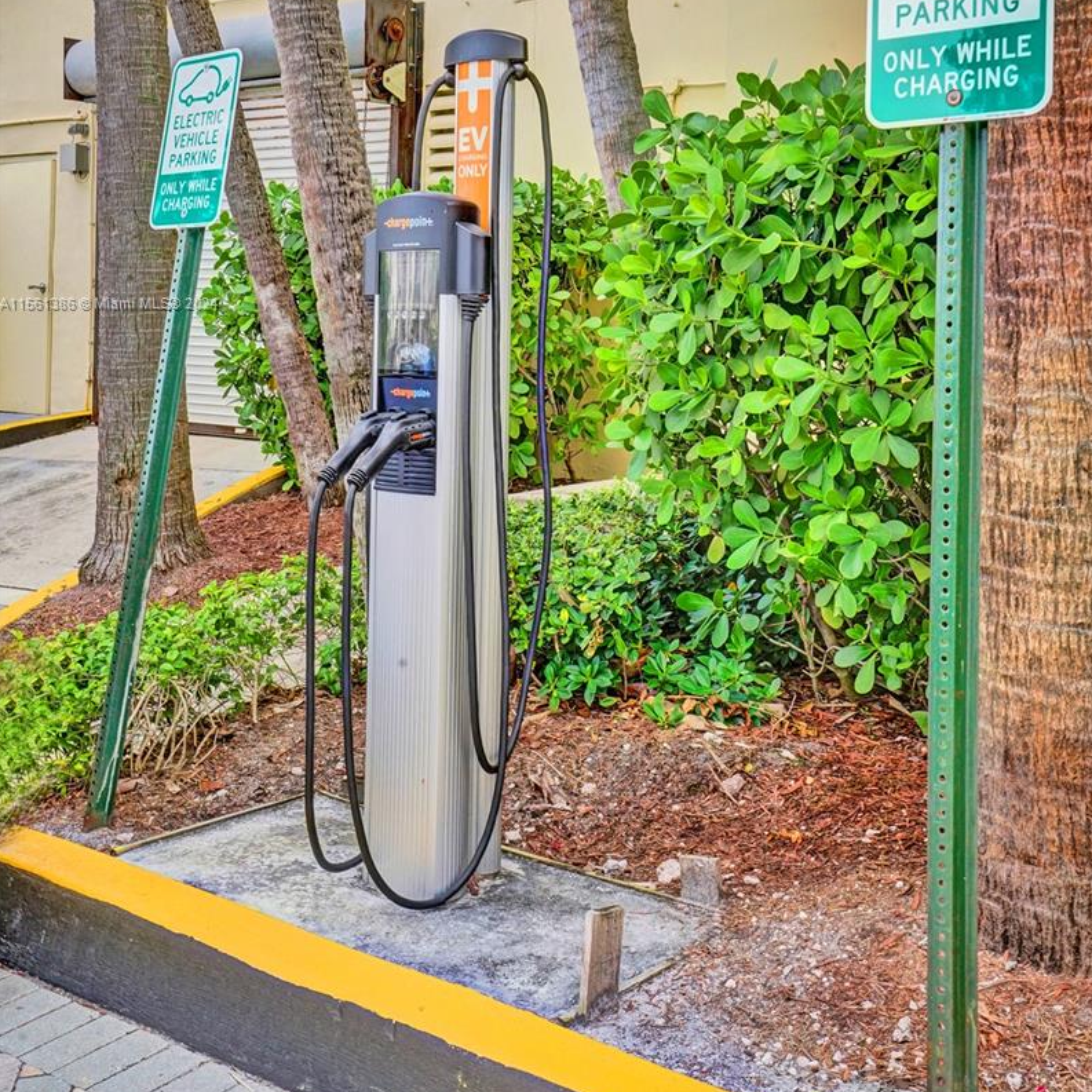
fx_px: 1606
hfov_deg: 37.6
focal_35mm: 45
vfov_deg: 36.9
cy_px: 304
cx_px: 547
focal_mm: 35
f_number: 16
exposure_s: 1/250
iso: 1600
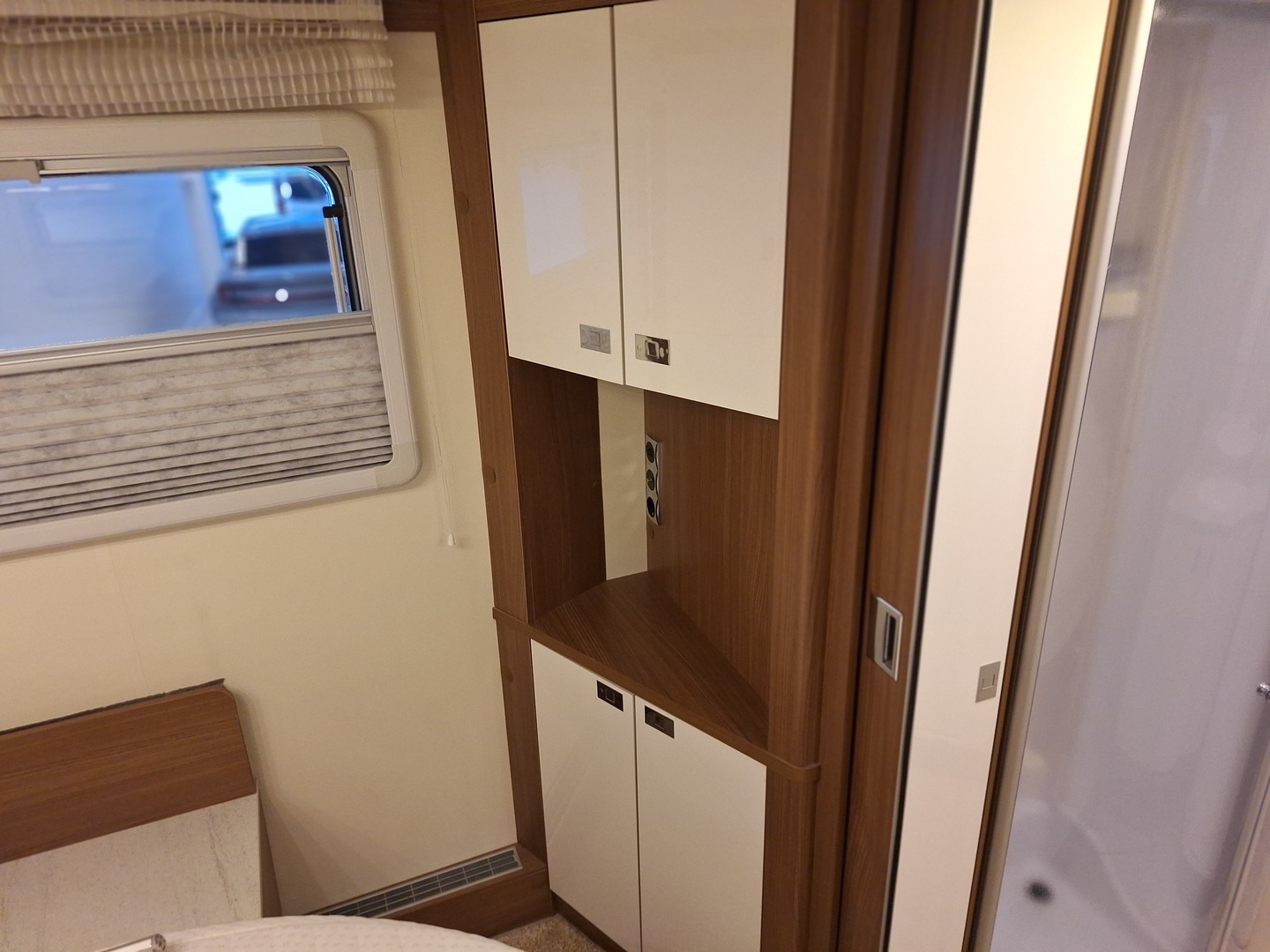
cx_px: 635
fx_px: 844
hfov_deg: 73.9
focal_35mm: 23
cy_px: 476
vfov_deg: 58.9
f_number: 1.8
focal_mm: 5.54
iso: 200
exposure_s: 1/50
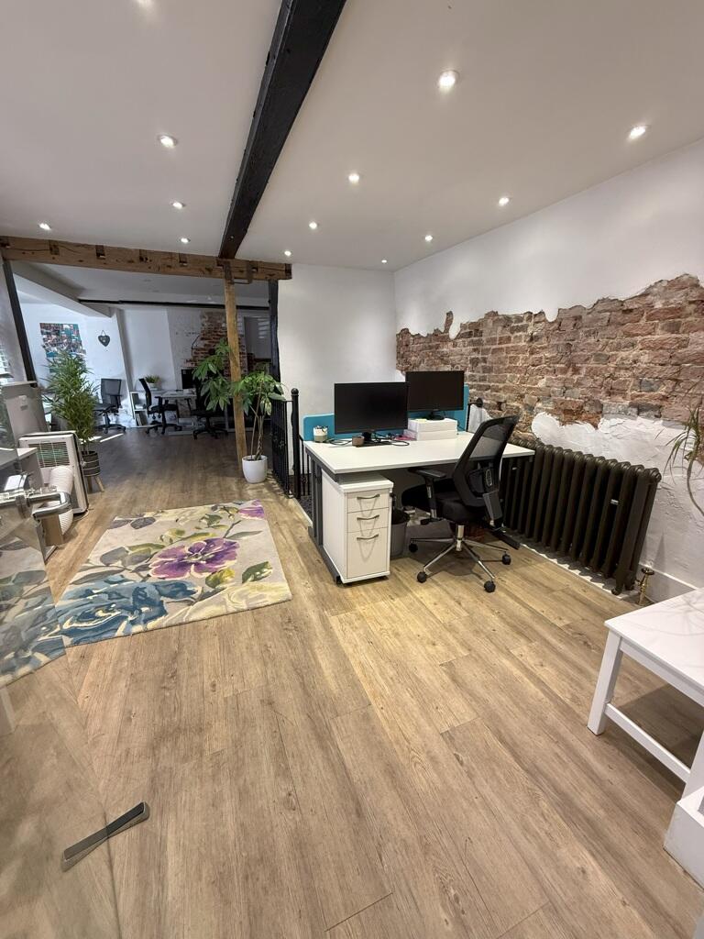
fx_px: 380
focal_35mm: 14
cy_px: 470
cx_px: 352
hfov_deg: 85.7
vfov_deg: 102.1
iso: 200
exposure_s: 1/99
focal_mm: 2.22
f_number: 2.2
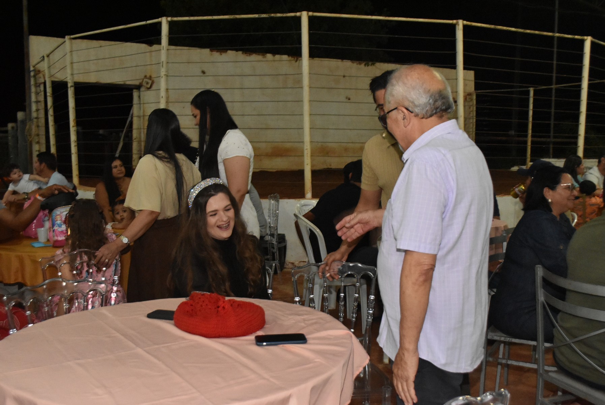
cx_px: 302
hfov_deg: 53.1
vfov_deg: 36.9
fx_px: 605
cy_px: 202
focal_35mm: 36
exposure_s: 1/80
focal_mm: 24
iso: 5000
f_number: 5
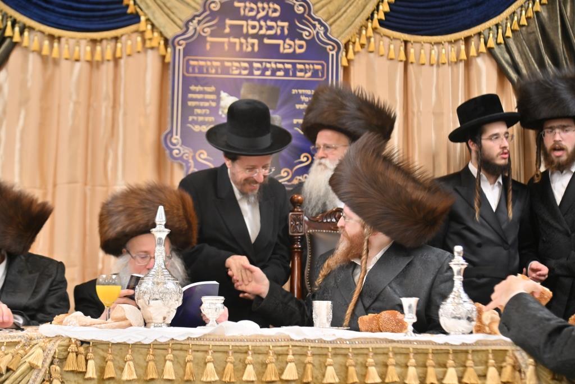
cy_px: 192
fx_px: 1118
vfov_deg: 19.5
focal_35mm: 70
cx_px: 288
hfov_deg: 28.8
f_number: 4
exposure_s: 1/200
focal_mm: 70
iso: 800
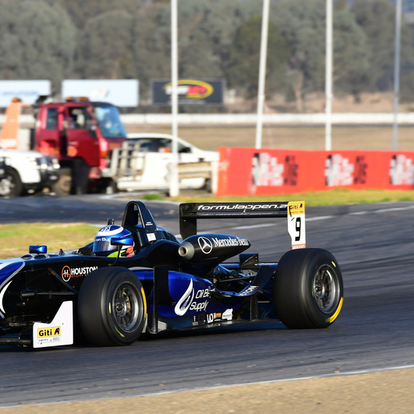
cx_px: 125
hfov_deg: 2.8
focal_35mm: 615
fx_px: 8322
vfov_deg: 2.8
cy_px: 207
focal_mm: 320
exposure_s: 1/640
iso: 500
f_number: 9
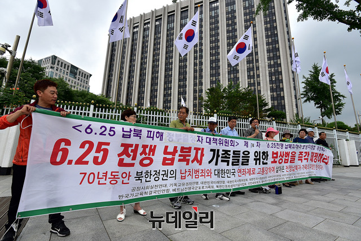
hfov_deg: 96.7
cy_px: 120
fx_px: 160
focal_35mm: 16
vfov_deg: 73.8
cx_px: 180
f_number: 6.3
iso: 200
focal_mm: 16
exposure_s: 1/640
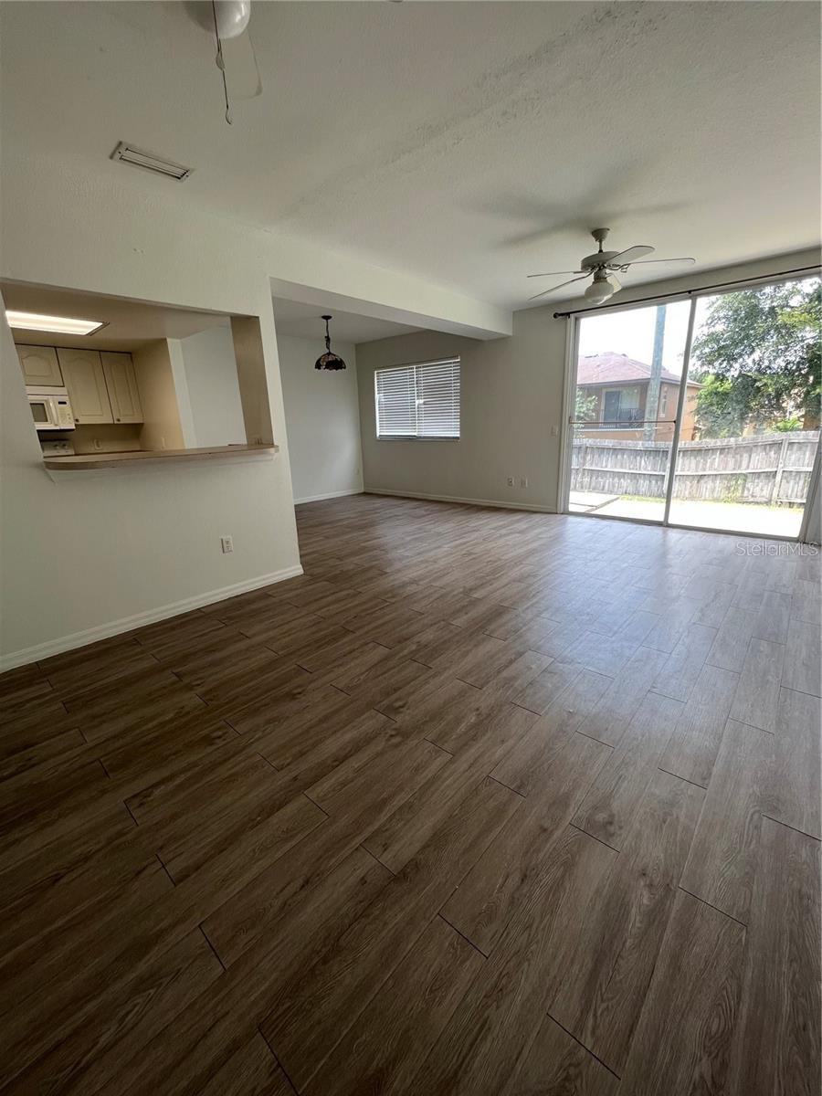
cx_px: 411
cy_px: 548
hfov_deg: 89.9
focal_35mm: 13
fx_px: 412
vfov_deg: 106.2
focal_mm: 1.57
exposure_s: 1/120
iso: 50
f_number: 1.8
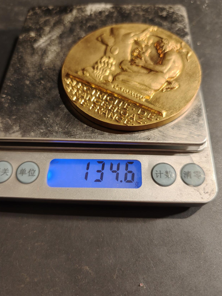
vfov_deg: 69.4
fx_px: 214
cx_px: 108
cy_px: 151
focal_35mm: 25
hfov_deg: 54.9
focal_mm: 6.06
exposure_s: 1/200
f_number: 1.6
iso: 200
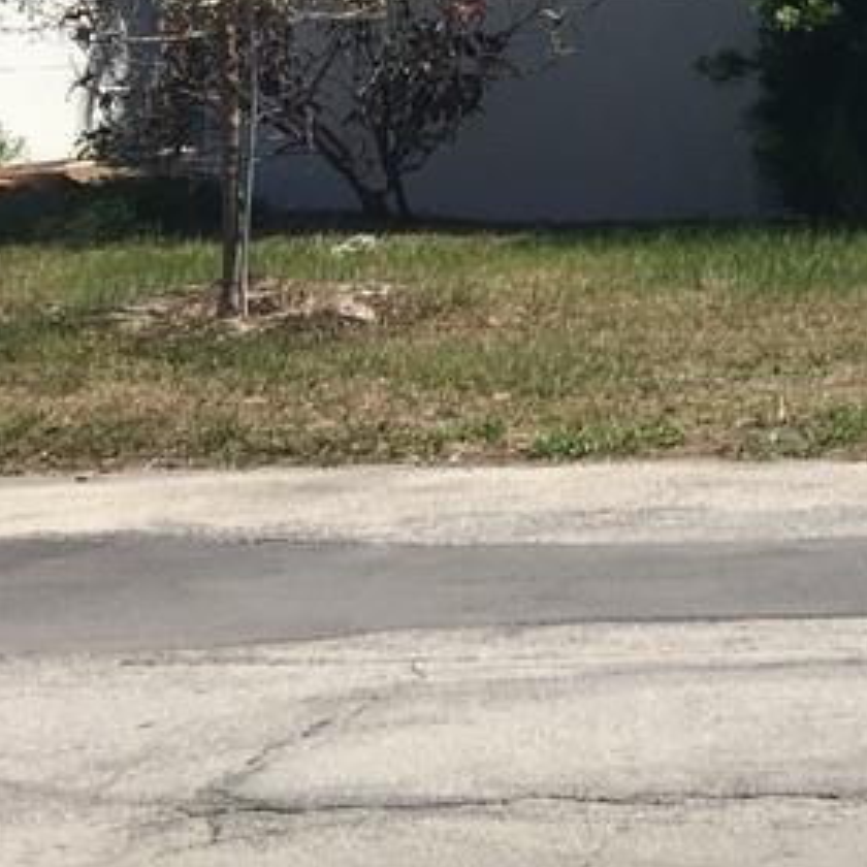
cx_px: 1972
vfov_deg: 14.4
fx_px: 3315
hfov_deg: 12.3
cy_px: -167
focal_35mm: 117
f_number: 2.2
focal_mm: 4.15
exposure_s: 1/1748
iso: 25
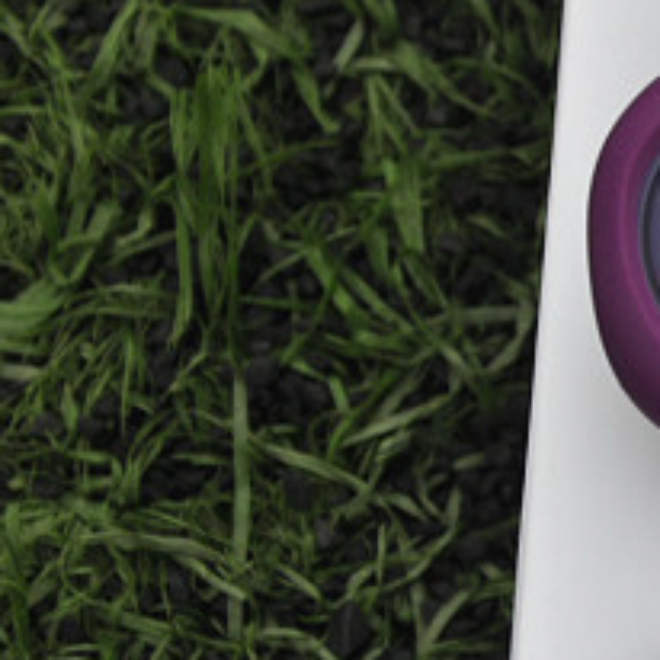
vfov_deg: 4.8
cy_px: 388
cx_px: 1230
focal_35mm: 368
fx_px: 7938
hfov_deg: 4.7
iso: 200
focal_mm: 70
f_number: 9
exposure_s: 1/320
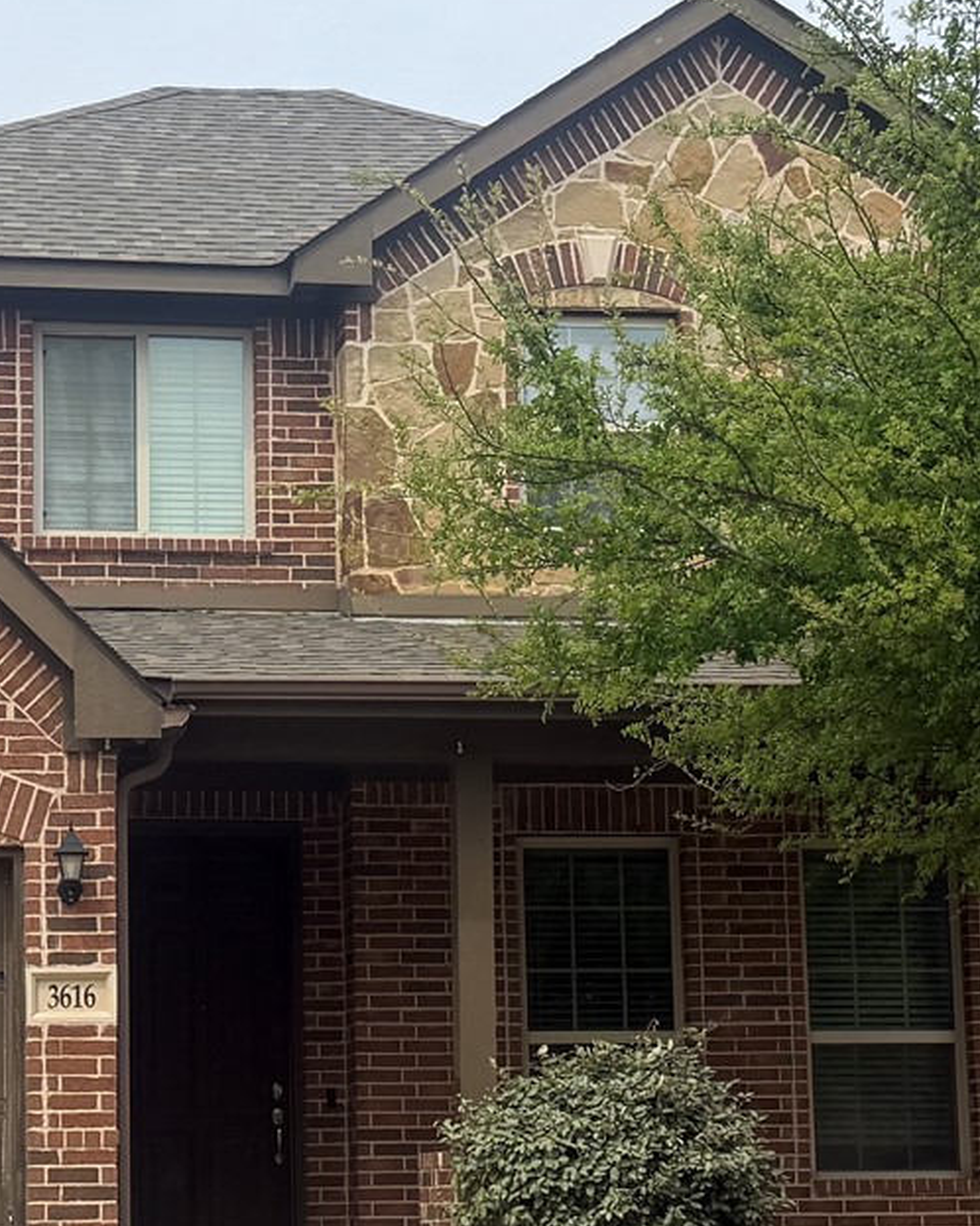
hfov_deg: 19.7
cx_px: 209
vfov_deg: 24.6
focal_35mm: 77
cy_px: 854
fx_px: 2793
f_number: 1.78
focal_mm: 6.76
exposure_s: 1/4405
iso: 80
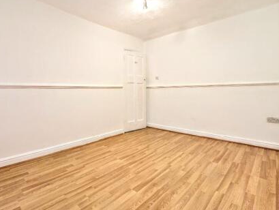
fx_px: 137
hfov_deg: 89.1
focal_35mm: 17
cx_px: 104
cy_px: 87
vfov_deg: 74.3
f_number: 1.7
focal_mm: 2.02
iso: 57
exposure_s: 1/31.9
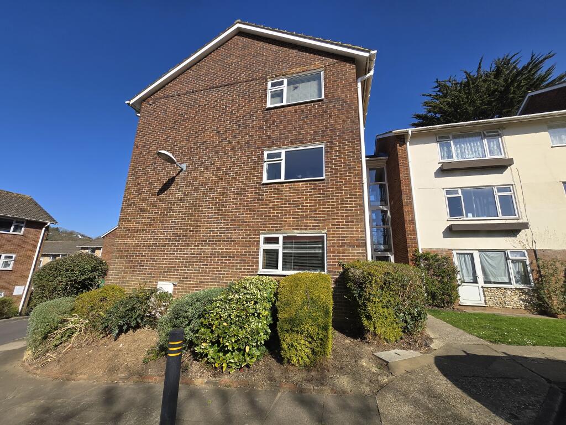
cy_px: 212
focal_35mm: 13
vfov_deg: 89.9
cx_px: 283
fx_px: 213
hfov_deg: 106.2
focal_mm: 1.7
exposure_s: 1/1339
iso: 25
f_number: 2.2
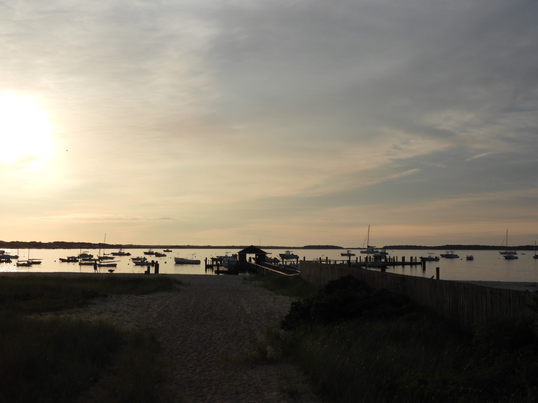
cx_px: 269
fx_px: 777
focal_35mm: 50
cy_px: 202
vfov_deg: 29.1
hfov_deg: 38.2
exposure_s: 1/1600
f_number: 4
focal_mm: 9
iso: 100
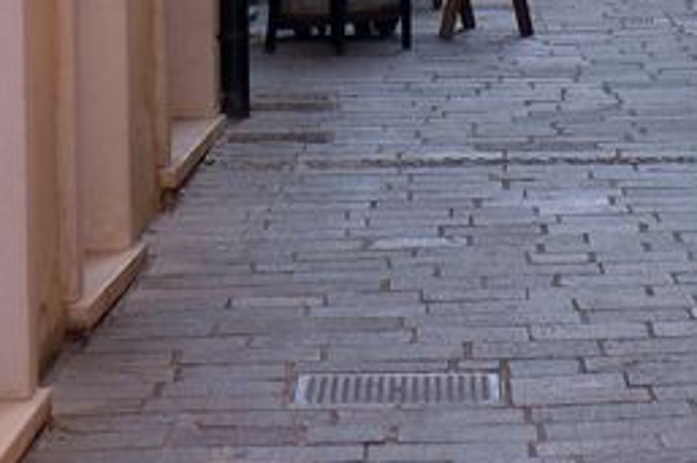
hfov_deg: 7.4
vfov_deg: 4.9
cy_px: -232
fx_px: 5398
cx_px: 510
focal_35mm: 279
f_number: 2.8
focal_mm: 13.7
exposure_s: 1/100
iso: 80
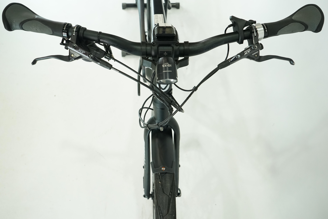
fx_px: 292
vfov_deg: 41.1
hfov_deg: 58.7
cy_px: 110
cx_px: 164
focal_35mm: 32
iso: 2500
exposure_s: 1/200
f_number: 6.3
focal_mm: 32
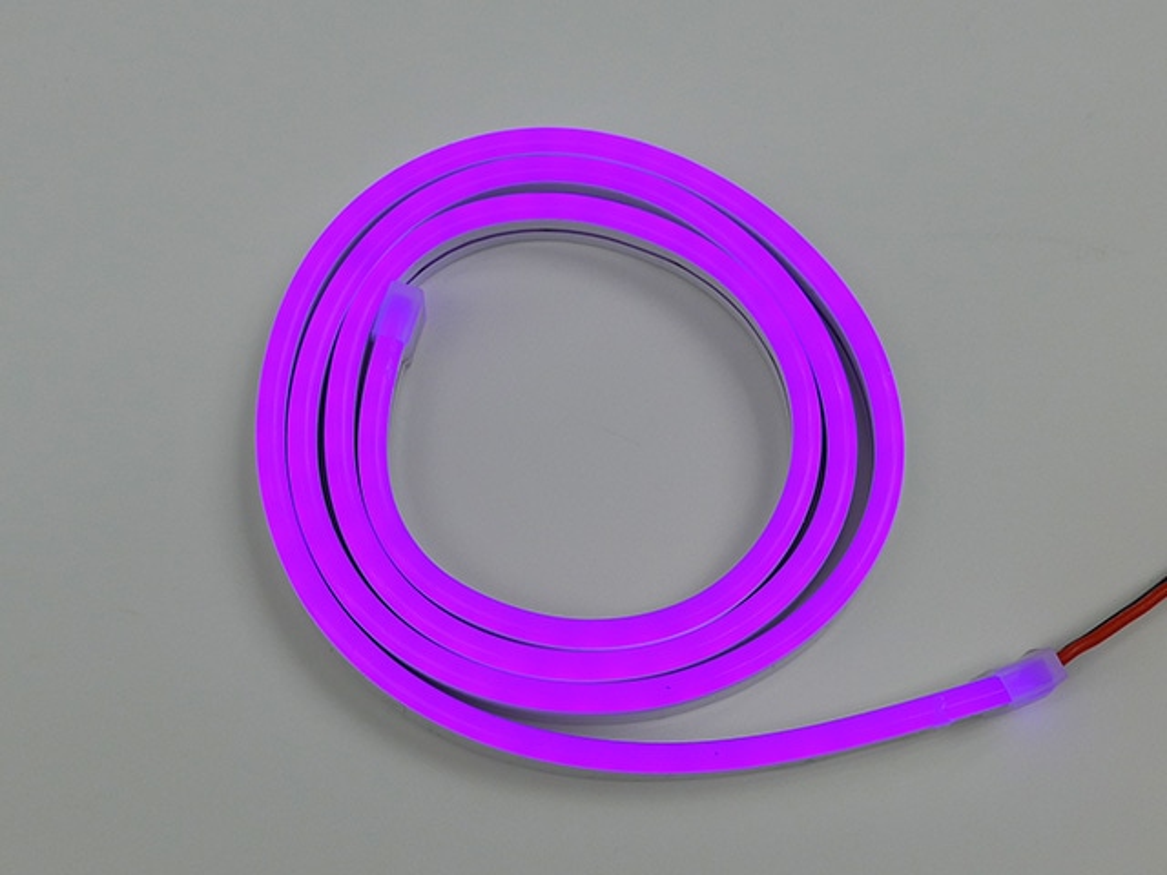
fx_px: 944
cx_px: 584
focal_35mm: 28
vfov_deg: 49.7
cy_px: 438
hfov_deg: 63.4
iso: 80
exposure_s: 1/400
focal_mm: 6
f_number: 2.8
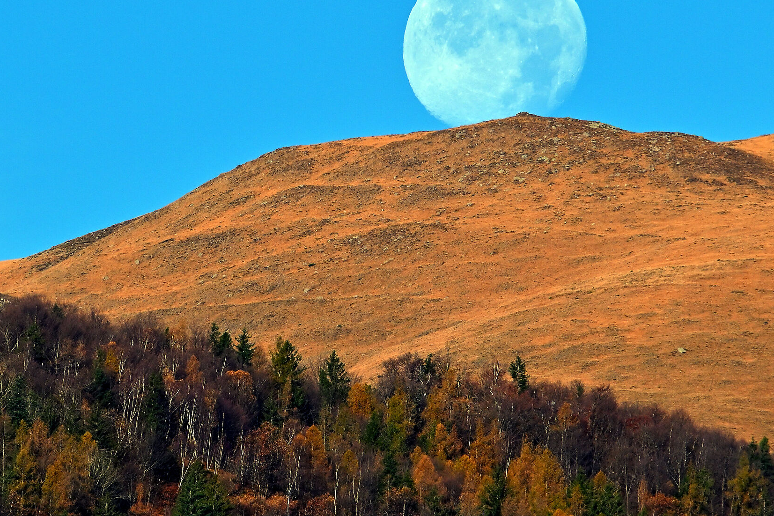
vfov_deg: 1.6
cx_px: 474
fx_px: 18725
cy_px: 159
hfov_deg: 2.4
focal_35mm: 871
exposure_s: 1/800
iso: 400
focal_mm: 400
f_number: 11
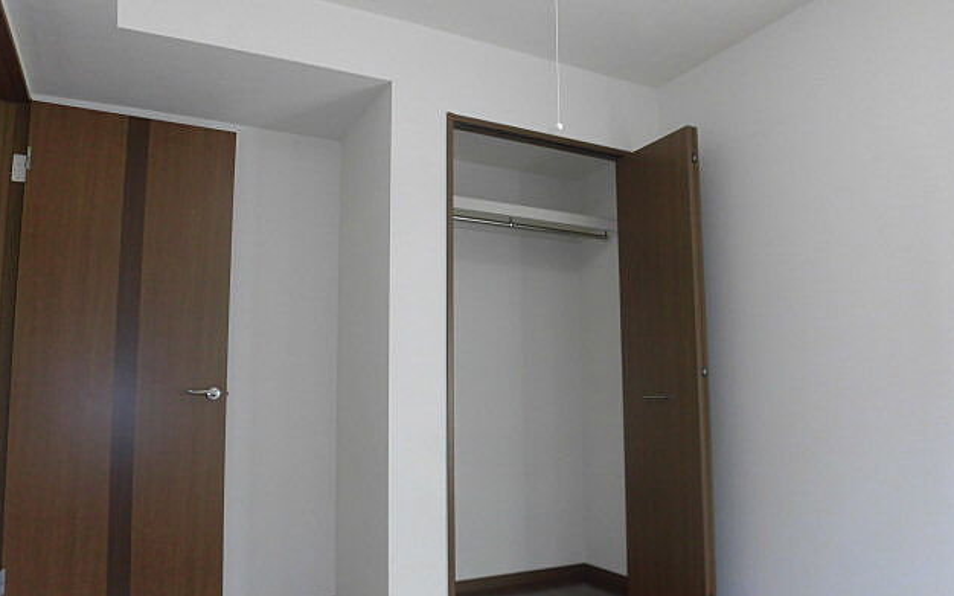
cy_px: 329
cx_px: 485
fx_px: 676
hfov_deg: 70.4
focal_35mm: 26
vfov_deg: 47.5
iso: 100
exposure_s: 1/60
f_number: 3.1
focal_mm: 4.3
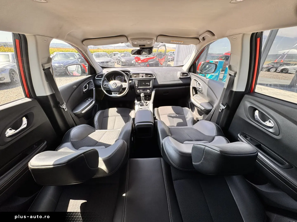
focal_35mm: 14
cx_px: 148
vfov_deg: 85.7
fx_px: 120
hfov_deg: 102.1
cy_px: 111
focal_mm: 2.22
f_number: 2.2
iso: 40
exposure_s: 1/99
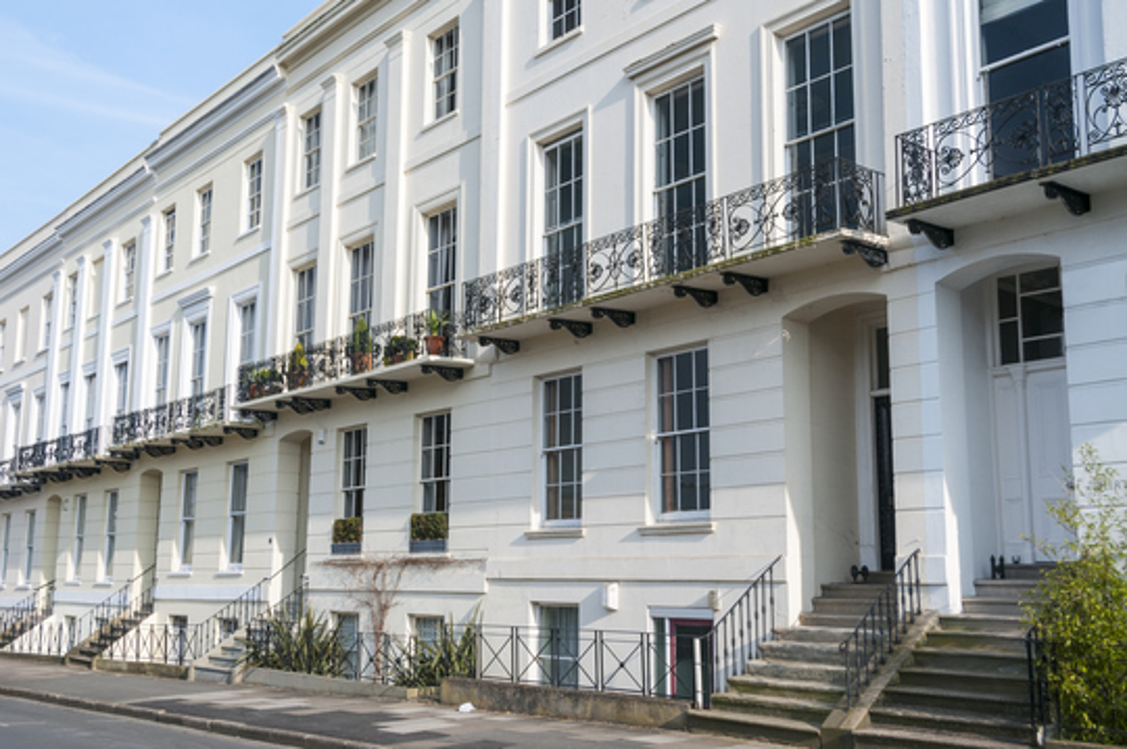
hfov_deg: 53.2
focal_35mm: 36
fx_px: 1126
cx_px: 564
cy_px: 374
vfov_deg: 36.8
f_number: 7.1
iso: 200
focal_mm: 24
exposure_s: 1/160
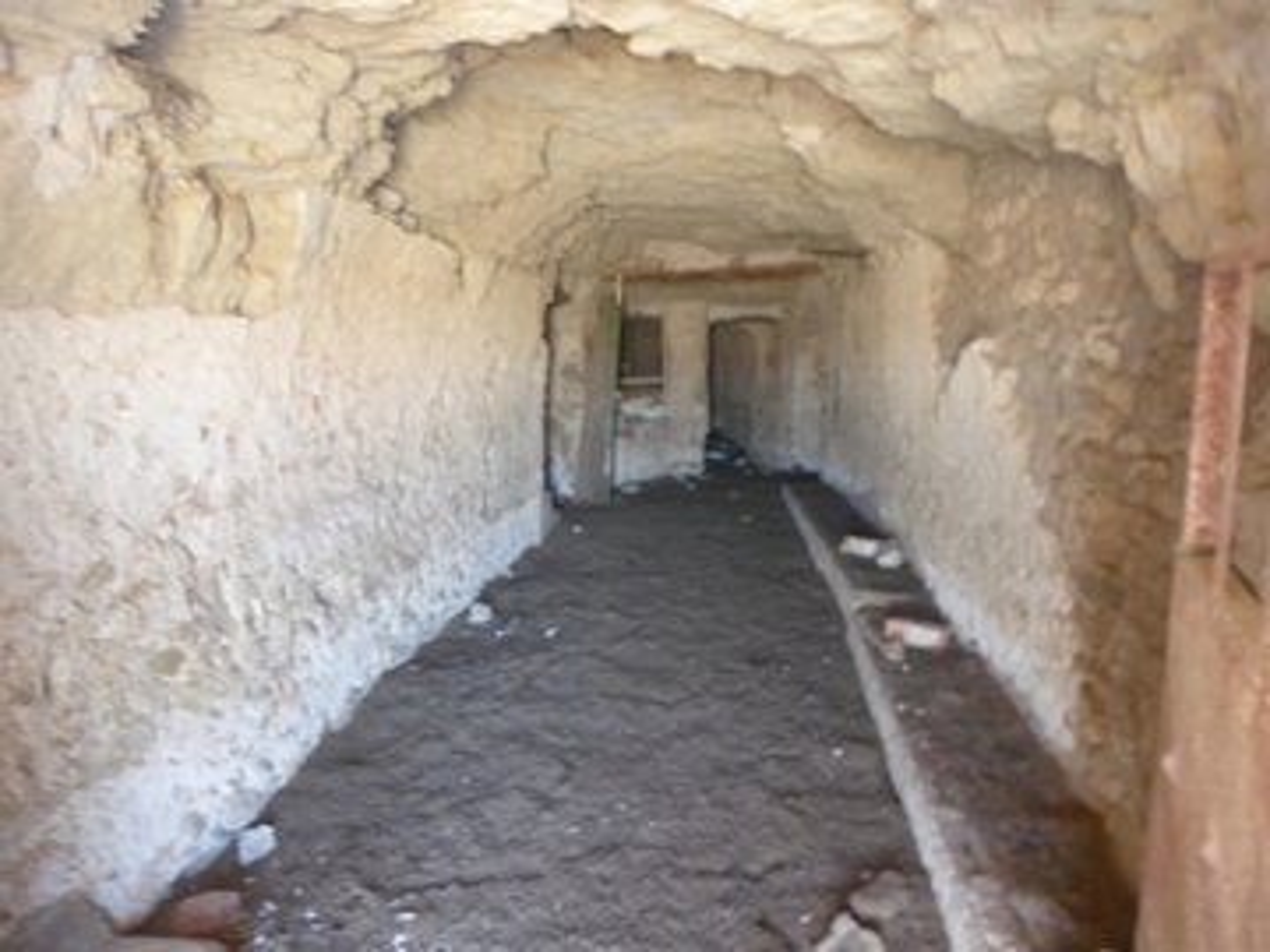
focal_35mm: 24
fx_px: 881
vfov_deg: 56.8
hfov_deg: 71.6
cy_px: 476
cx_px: 635
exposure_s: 1/4
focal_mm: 4.3
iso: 160
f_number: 3.3
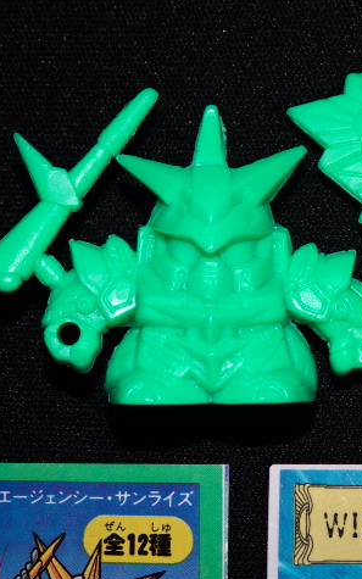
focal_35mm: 100
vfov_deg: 20.8
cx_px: 243
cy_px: 290
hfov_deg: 13.1
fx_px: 1578
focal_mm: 12.01
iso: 80
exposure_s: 1/60
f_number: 5
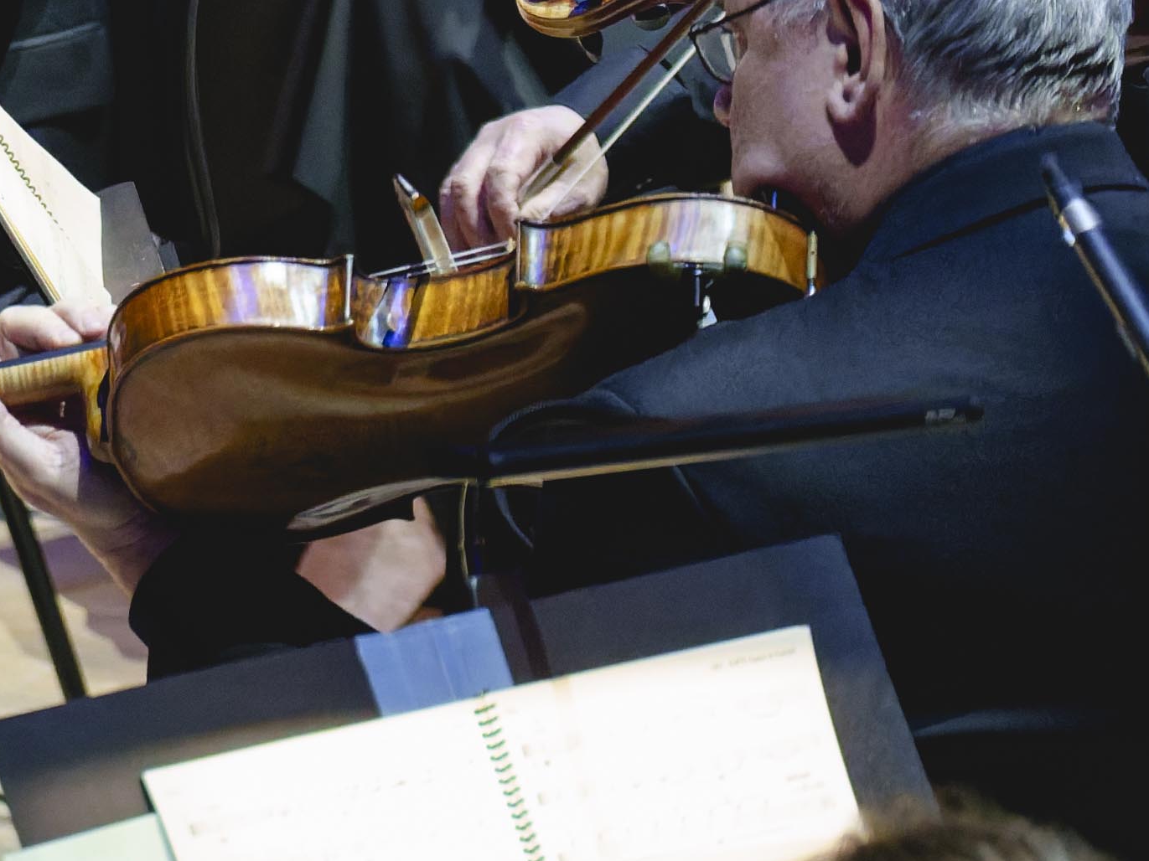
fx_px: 20943
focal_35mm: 631
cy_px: -440
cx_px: -1096
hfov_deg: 3.1
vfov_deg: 2.4
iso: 5000
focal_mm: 107
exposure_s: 1/250
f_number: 3.2
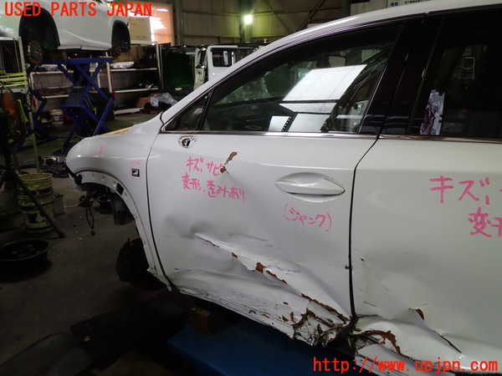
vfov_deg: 46.8
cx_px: 251
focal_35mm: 30
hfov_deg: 60.0
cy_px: 188
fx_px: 435
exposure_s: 1/60
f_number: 2.3
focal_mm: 5.4
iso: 200
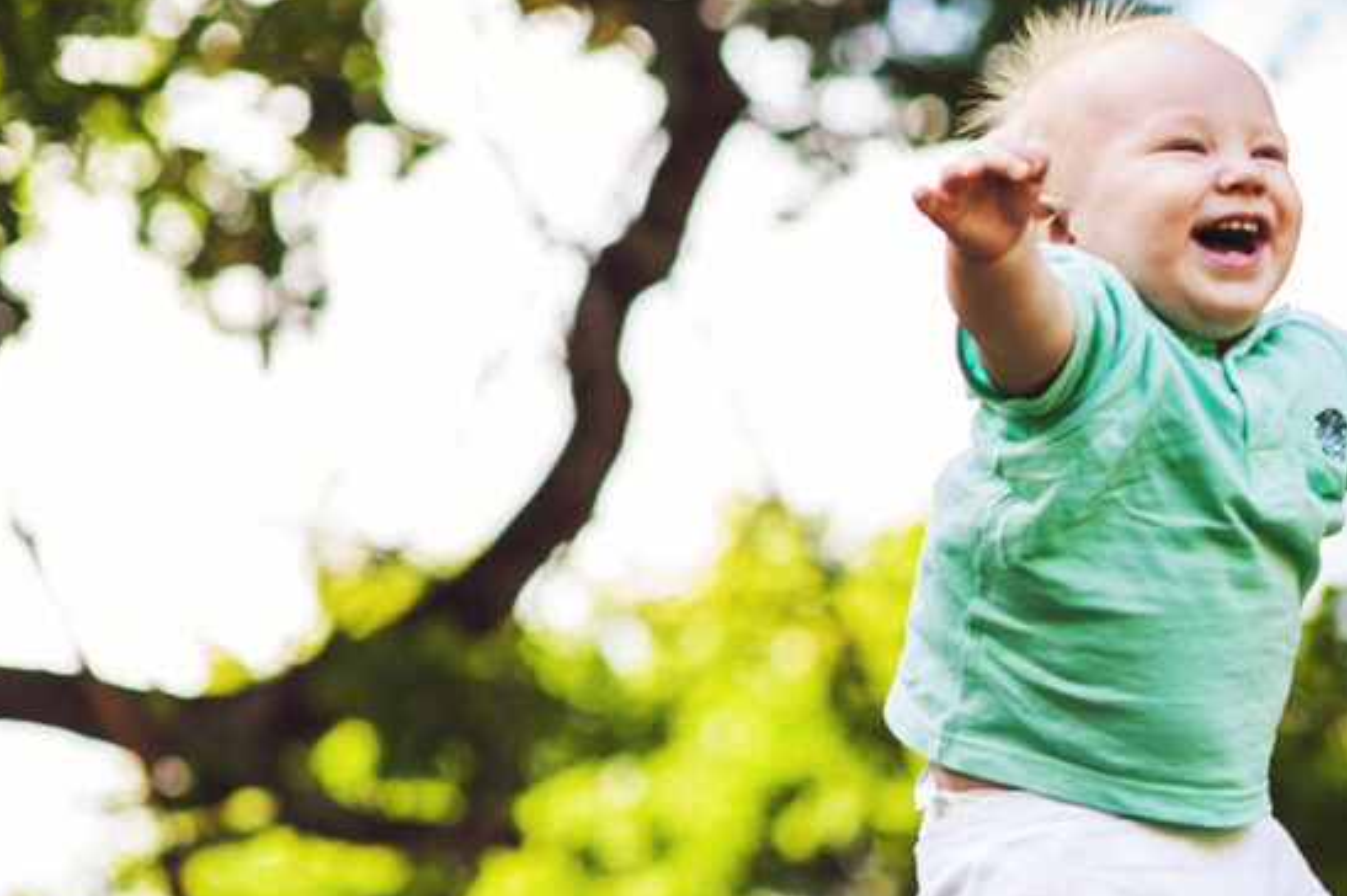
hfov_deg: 12.8
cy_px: 615
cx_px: 1165
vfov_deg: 8.6
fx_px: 5945
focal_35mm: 159
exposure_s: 1/400
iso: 200
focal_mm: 85
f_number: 2.8
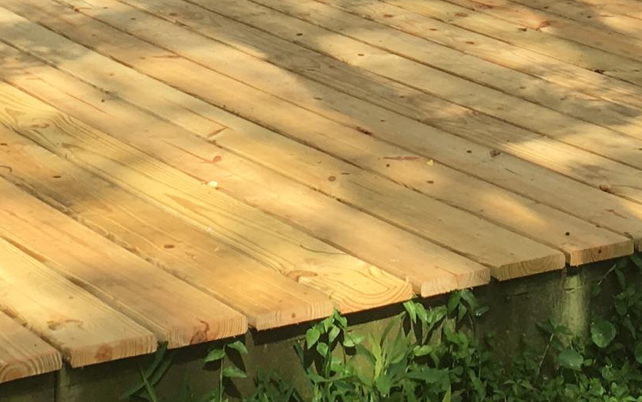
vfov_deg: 10.9
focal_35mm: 112
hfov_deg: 18.5
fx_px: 1960
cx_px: 425
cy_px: -340
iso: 25
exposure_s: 1/777
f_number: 2.2
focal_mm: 4.15
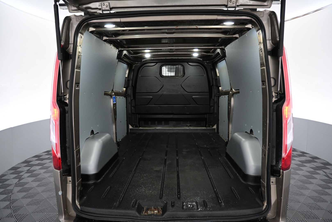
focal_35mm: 24
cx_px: 166
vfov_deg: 53.1
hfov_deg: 73.7
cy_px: 111
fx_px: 221
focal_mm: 16
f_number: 3.5
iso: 640
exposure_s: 1/25
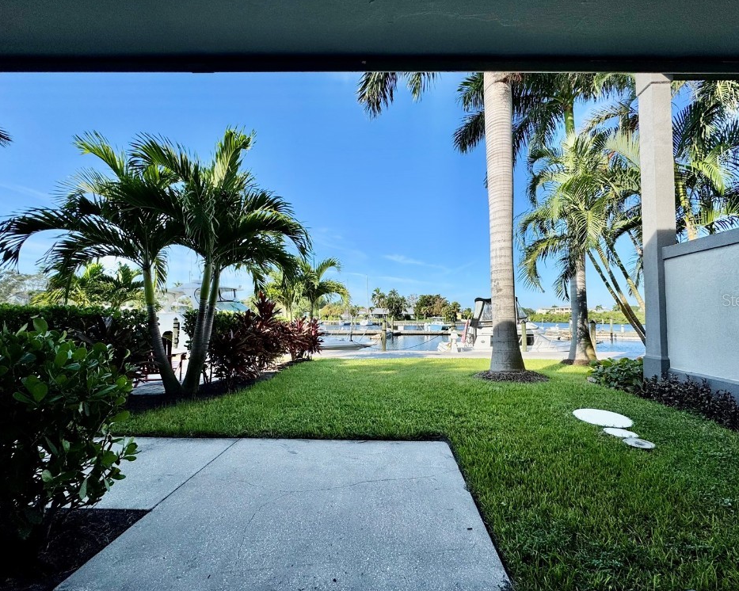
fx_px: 328
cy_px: 299
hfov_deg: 96.7
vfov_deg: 84.0
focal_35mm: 15
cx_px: 391
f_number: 2.2
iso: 50
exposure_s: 1/1449
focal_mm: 2.22
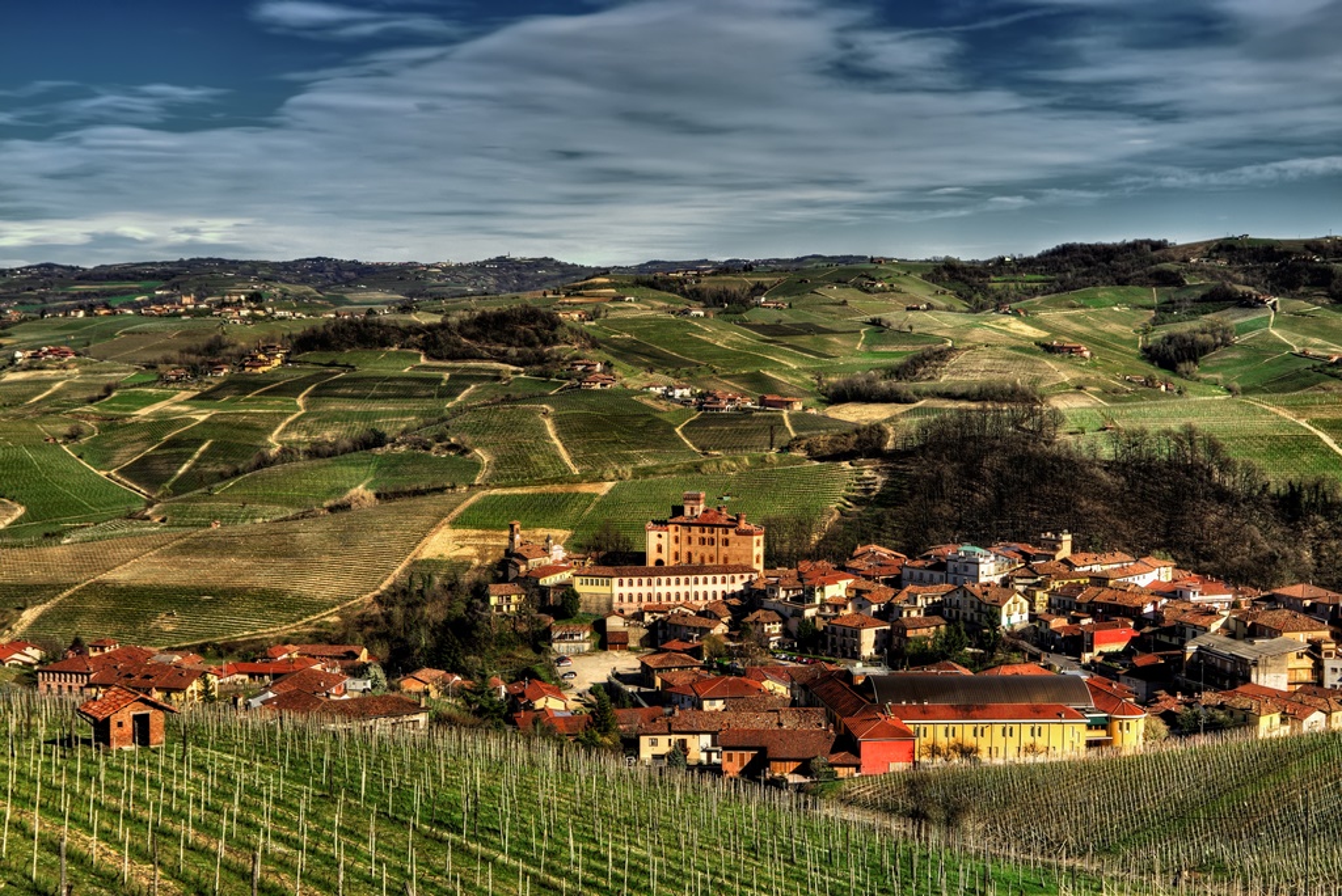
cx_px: 671
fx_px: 1828
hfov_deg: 40.3
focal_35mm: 49
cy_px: 448
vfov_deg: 27.6
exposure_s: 1/200
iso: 100
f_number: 11
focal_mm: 32.5
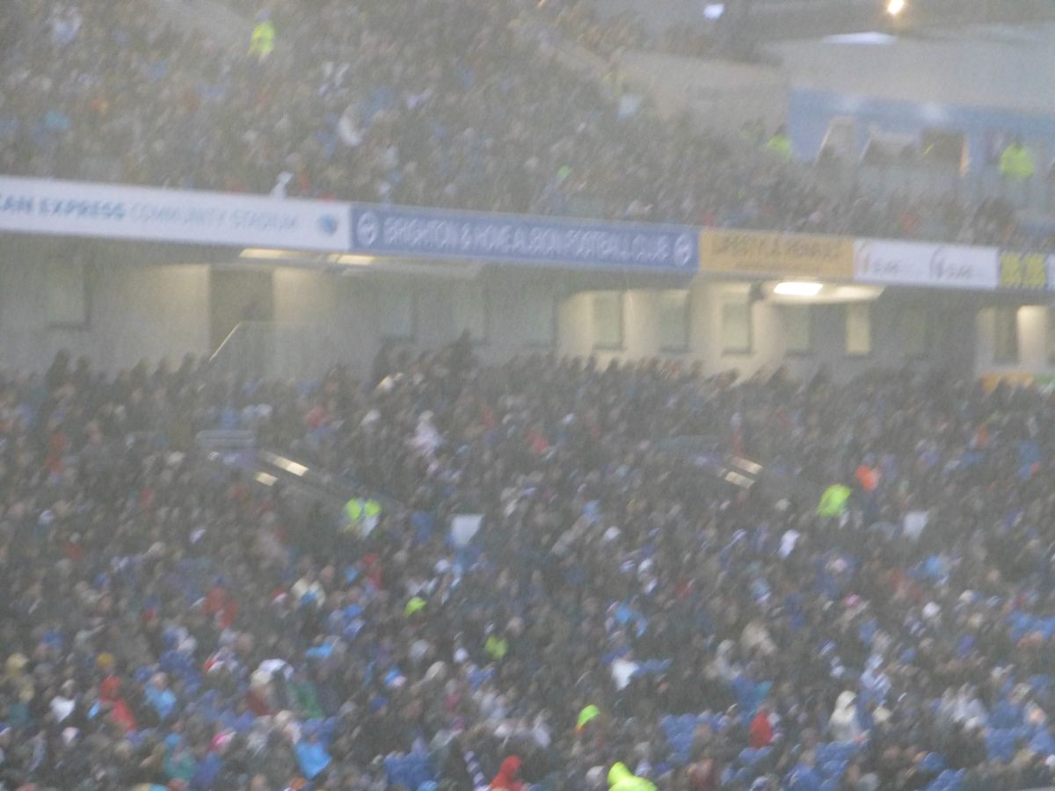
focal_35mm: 199
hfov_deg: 9.9
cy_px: 396
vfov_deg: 7.5
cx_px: 528
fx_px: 6065
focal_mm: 35.6
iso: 800
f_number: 5.5
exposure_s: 1/40
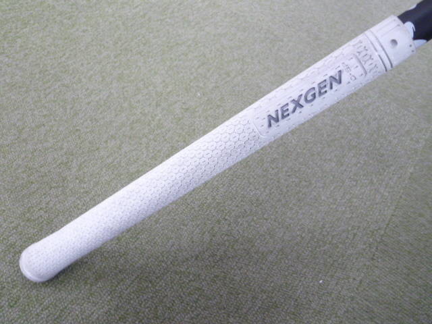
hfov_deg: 69.4
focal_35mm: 25
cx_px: 216
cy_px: 162
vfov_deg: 54.9
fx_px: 312
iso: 400
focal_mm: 4.5
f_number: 2.8
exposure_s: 1/30
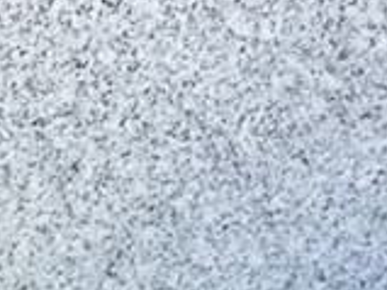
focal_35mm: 176
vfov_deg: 7.9
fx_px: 1966
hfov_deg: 11.0
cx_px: -75
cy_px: 649
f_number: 2.4
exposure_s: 1/100
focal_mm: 3.3
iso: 25
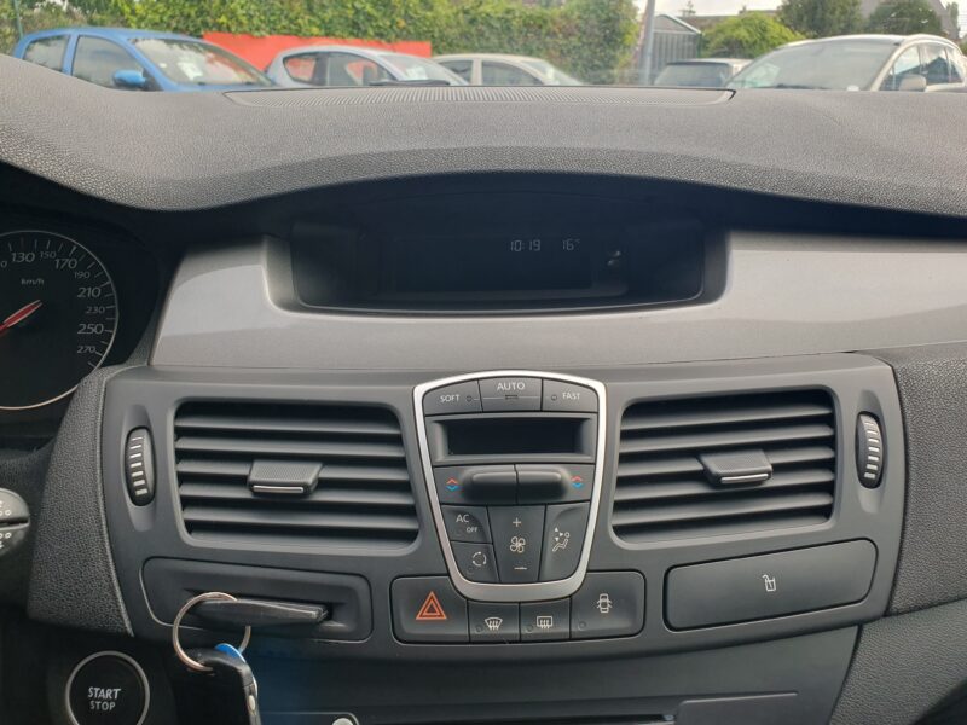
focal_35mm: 26
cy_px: 362
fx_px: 726
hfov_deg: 67.3
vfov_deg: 53.1
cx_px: 484
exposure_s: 1/181
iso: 50
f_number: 2.4
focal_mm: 4.32
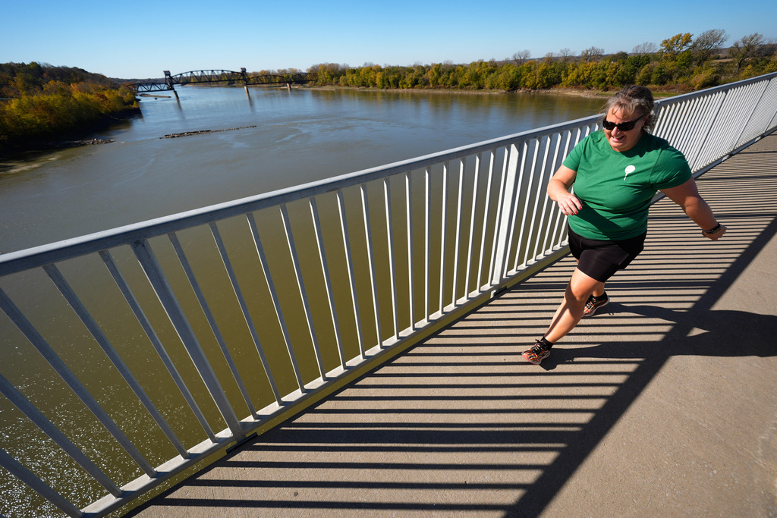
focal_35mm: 14
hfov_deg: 104.2
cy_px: 259
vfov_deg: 81.2
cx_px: 388
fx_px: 302
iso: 320
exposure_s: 1/1600
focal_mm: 14
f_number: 4
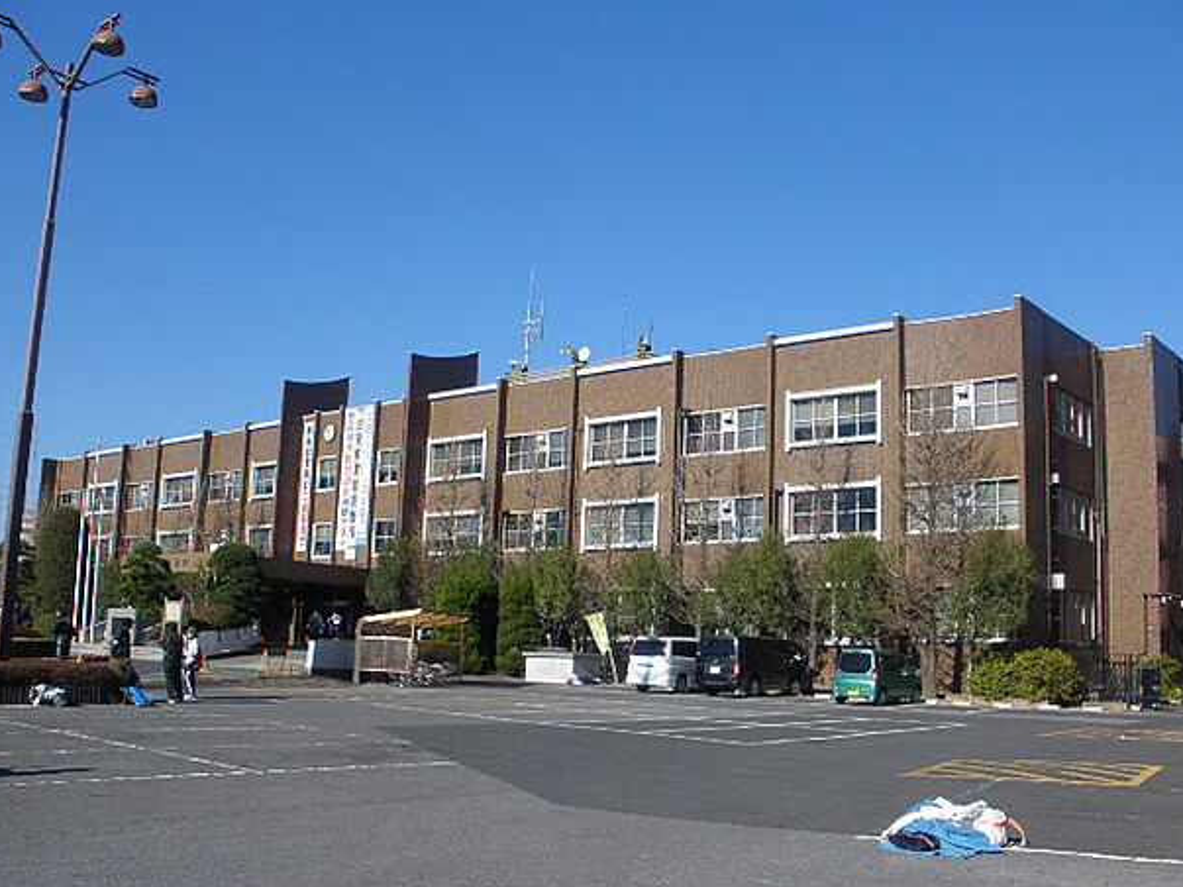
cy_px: 452
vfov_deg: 38.7
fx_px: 1264
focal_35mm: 37
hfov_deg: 50.1
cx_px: 587
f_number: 5.6
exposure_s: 1/320
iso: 64
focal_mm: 6.3
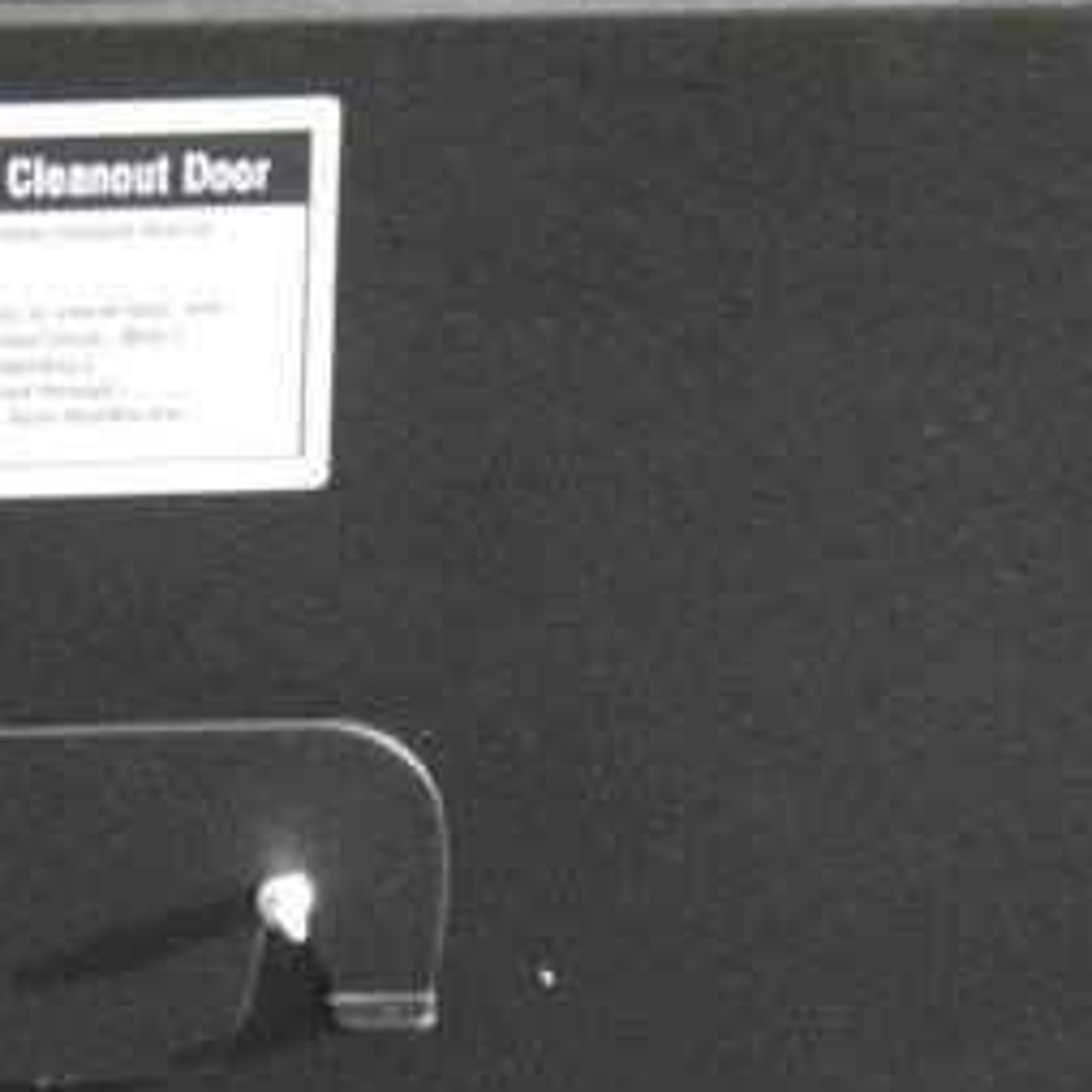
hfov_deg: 7.8
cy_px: 856
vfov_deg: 7.8
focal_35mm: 223
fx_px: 7959
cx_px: 288
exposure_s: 1/100
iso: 320
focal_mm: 46
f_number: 4.9
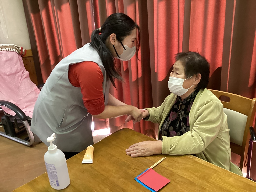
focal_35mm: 31
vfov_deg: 45.4
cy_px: 96
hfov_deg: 58.4
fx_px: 229
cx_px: 128
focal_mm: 3.3
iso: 320
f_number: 2.4
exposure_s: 1/50
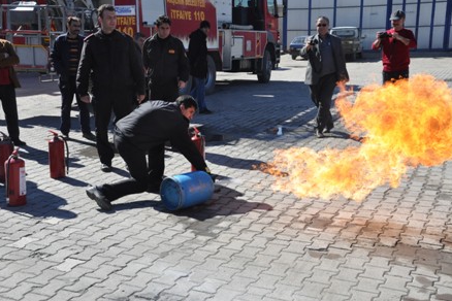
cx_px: 224
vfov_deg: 29.2
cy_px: 149
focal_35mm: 46
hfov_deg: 42.7
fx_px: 578
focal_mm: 30
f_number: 14
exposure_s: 1/800
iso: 1000
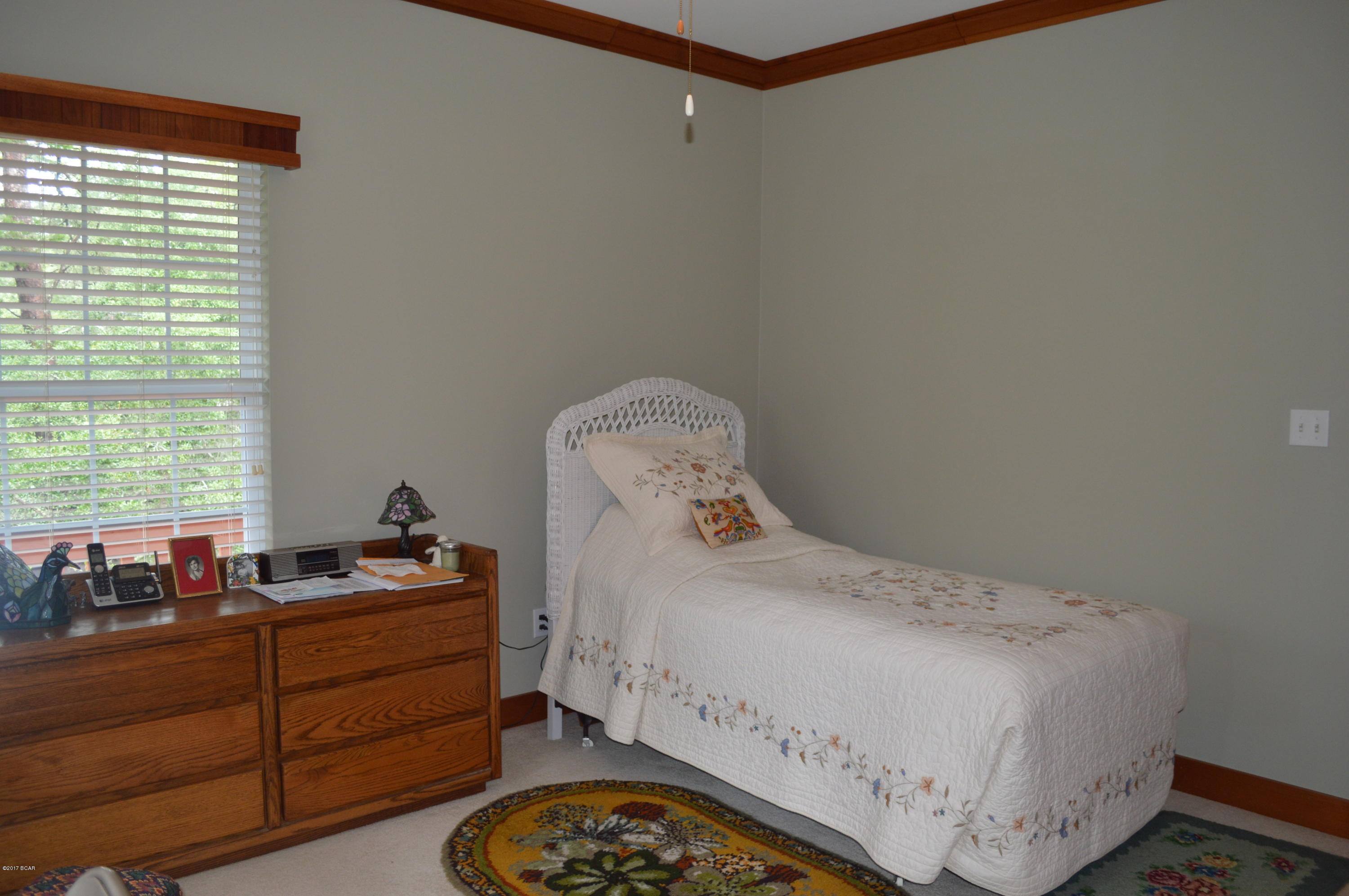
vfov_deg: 47.8
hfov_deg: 67.4
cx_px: 674
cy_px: 448
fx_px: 1011
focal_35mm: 27
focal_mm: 18
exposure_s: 1/60
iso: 400
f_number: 3.5
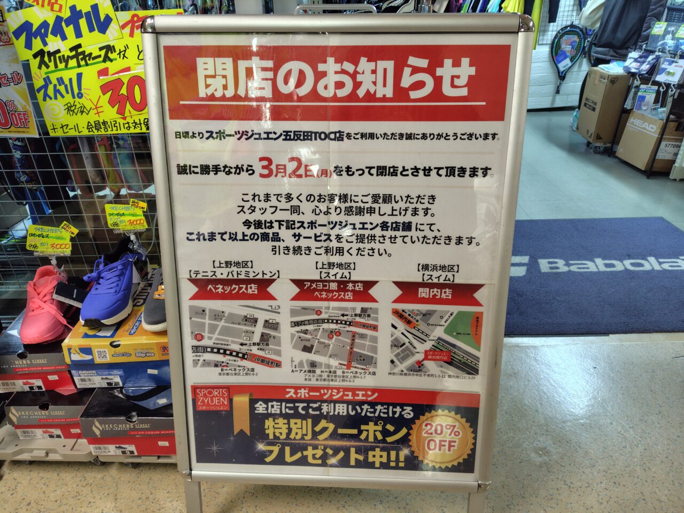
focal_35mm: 23
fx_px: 454
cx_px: 342
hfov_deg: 73.9
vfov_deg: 58.9
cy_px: 256
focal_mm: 5.6
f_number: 1.9
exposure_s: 1/50
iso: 288
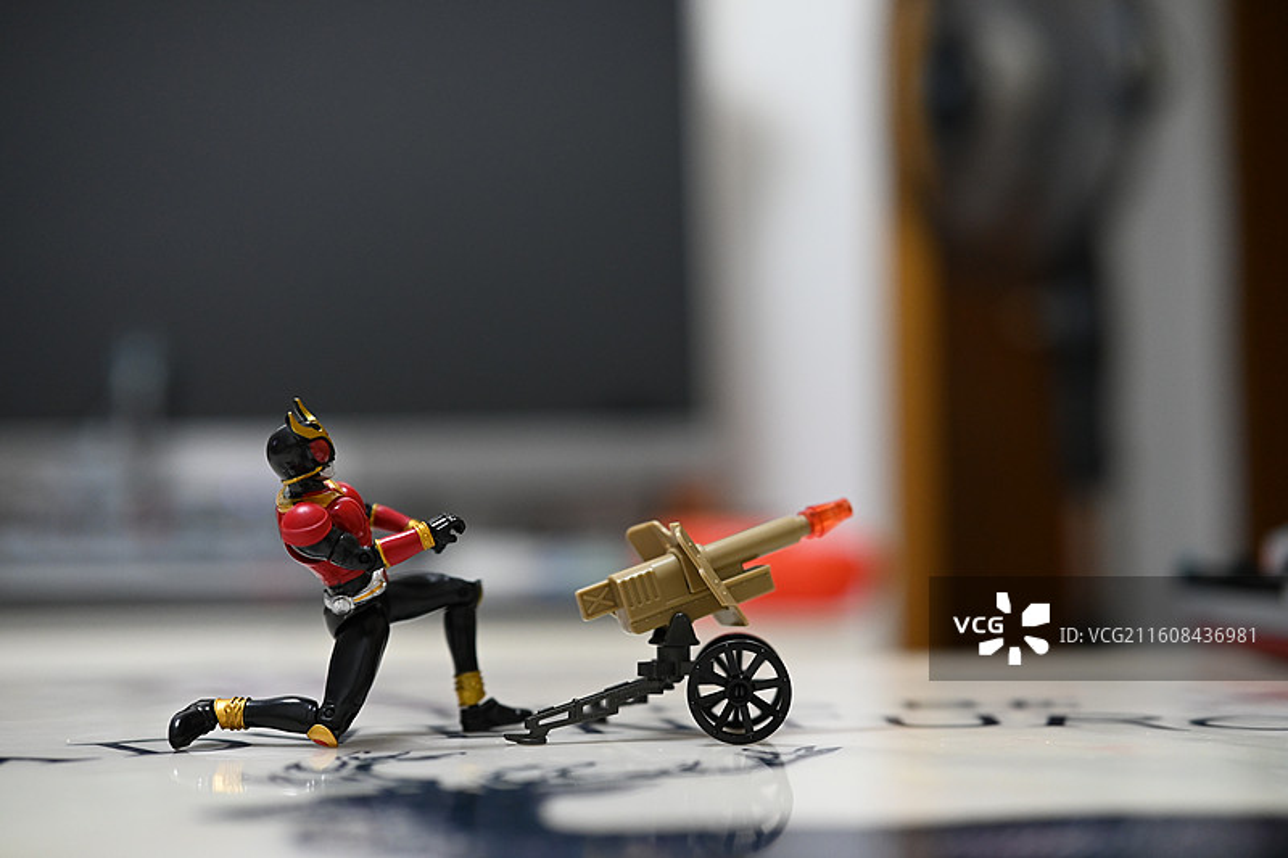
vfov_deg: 33.0
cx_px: 644
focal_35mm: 40
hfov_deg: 47.9
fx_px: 1449
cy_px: 429
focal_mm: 27
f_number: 1.6
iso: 800
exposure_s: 1/125
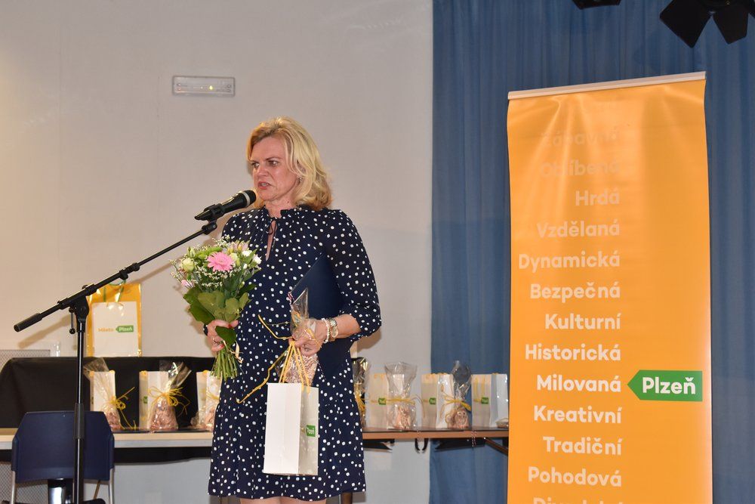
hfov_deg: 24.6
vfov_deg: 16.6
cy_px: 252
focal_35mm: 82
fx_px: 1730
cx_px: 378
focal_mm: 55
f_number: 5.6
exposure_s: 1/100
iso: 1000
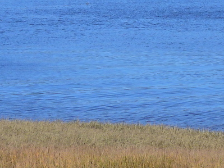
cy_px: -75
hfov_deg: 6.5
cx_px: 143
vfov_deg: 4.8
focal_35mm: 305
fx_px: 1973
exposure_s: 1/640
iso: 100
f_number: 6.3
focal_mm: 17
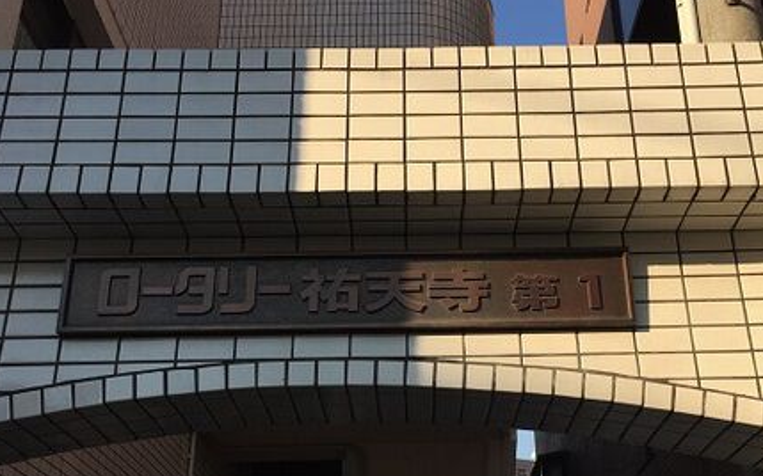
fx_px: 894
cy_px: 334
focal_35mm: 43
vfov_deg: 29.5
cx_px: 427
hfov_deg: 46.1
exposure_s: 1/1319
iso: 32
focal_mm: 4.15
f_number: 2.2
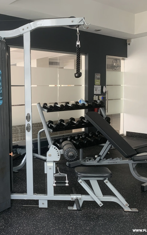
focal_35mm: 37
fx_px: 237
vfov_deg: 52.7
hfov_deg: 33.0
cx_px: 20
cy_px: 117
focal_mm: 4.25
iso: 100
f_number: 1.8
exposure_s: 1/81
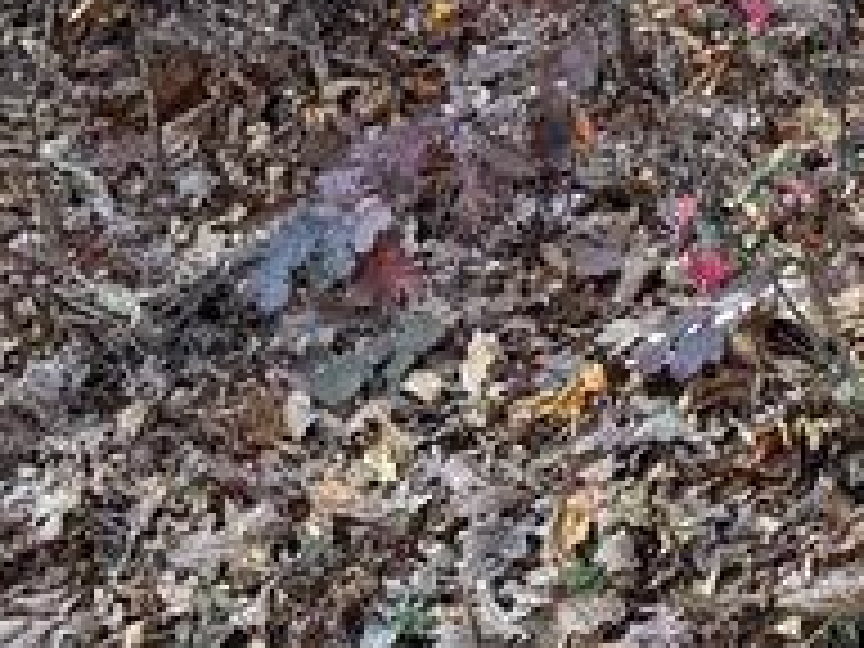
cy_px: -40
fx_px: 4493
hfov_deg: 9.8
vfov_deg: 8.2
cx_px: 1976
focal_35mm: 180
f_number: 1.78
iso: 80
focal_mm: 6.76
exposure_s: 1/192
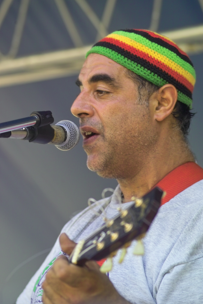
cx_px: 102
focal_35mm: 181
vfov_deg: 11.4
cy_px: 152
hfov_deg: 7.6
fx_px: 1531
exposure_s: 1/125
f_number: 3.5
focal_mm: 105
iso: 200
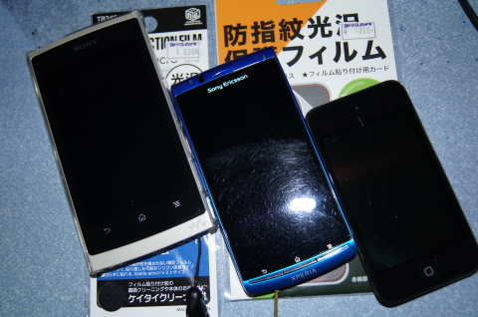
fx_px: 517
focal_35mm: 39
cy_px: 158
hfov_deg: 49.6
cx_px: 239
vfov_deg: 34.1
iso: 250
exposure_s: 1/60
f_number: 4
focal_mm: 26
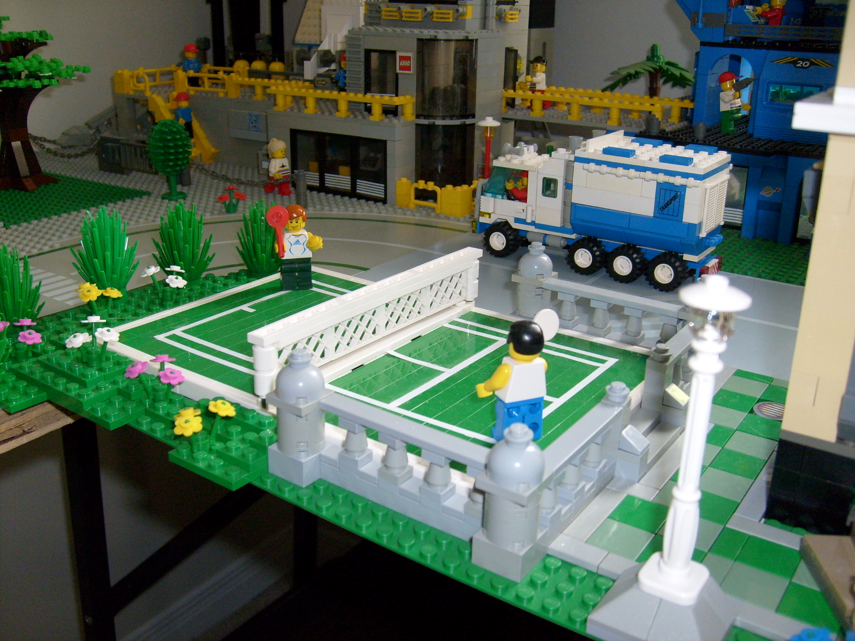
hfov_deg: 52.6
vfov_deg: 40.7
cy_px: 320
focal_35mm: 35
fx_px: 864
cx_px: 428
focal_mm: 5.8
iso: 100
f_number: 2.8
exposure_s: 1/45
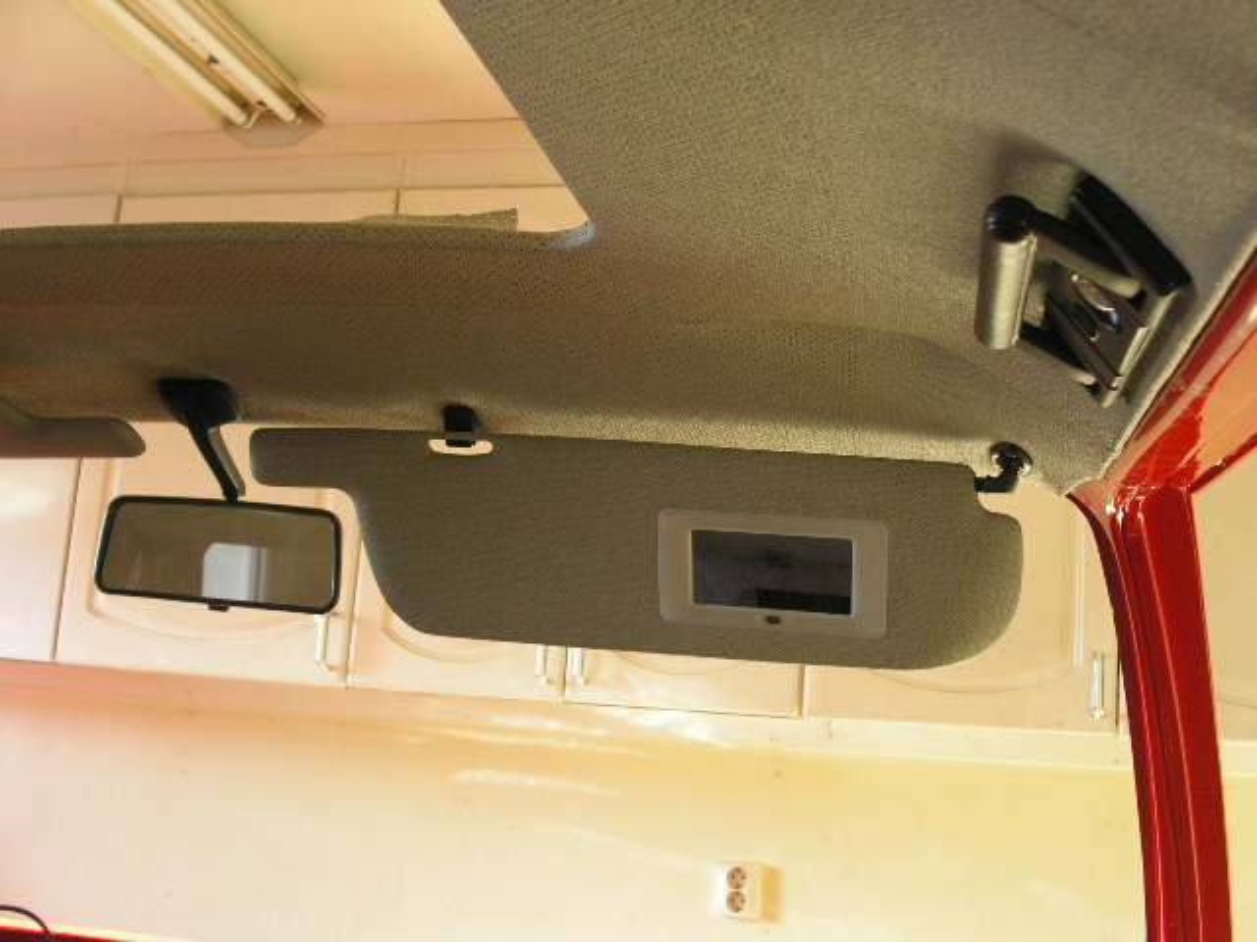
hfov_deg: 49.0
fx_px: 1380
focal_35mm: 38
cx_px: 628
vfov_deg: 37.7
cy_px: 471
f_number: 2.8
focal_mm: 7.8
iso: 200
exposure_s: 1/45
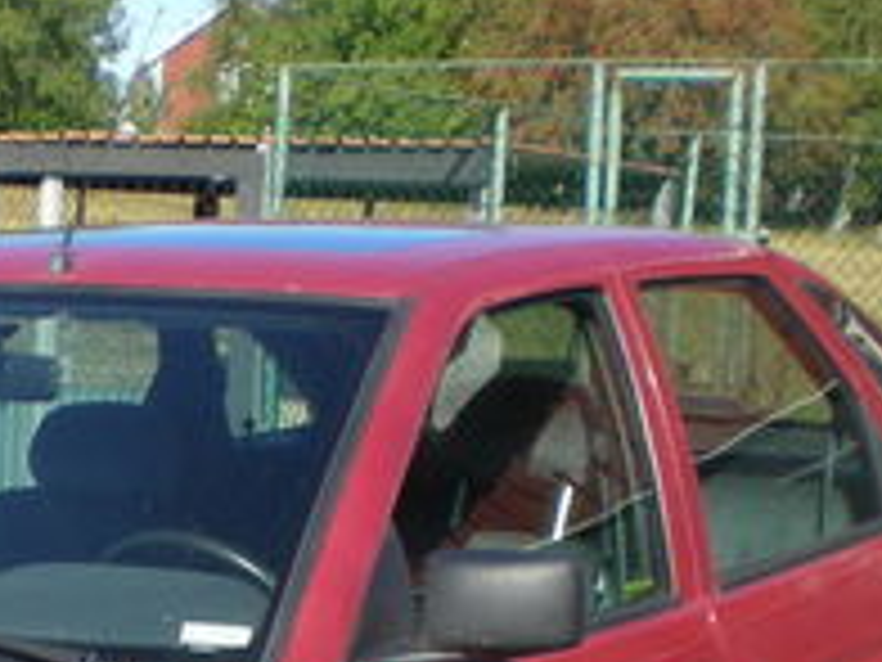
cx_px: 122
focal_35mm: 124
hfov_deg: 15.7
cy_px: 838
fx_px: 3159
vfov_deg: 11.7
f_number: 4.6
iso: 50
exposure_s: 1/250
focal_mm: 6.3
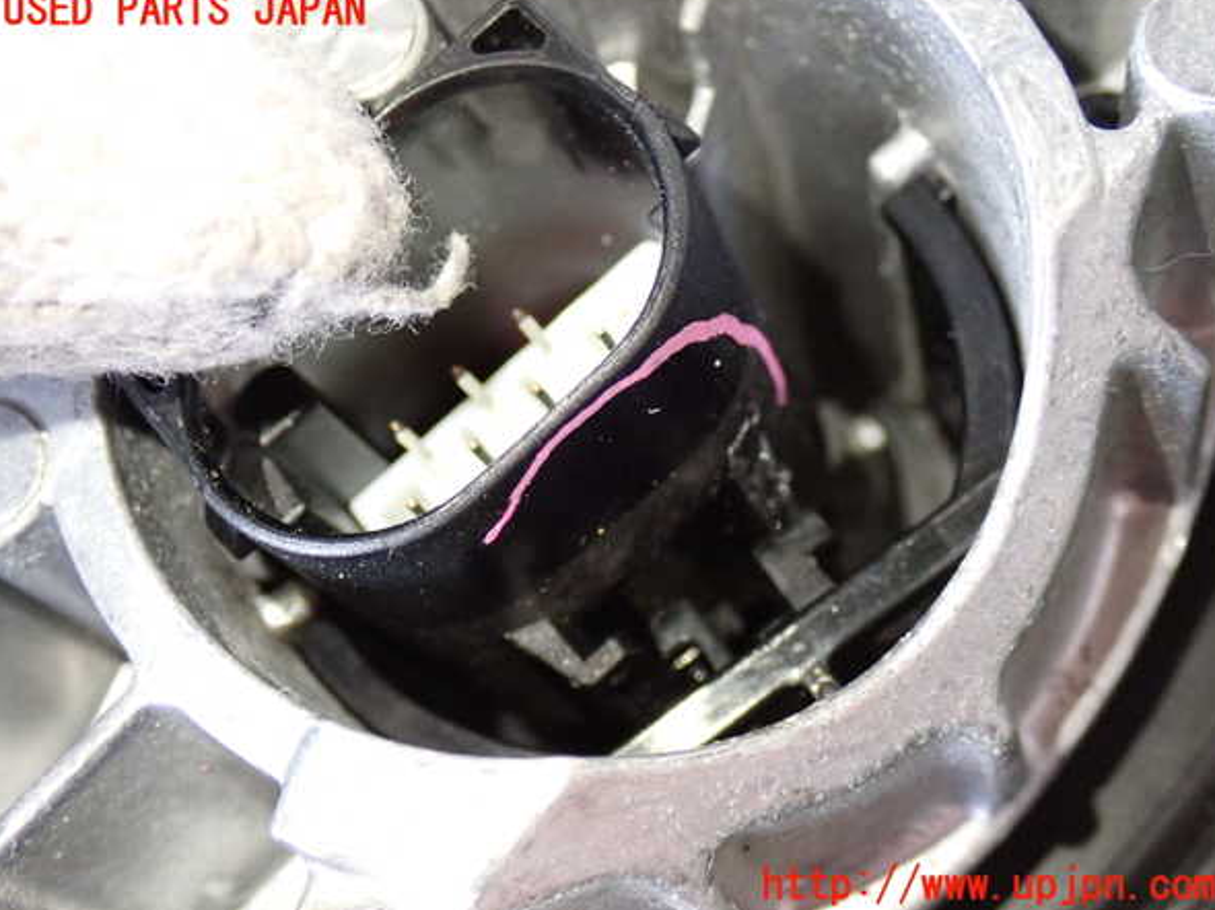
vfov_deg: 24.8
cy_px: 449
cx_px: 610
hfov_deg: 32.7
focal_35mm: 59
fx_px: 2070
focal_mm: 10.35
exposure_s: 1/50
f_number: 3.5
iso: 800
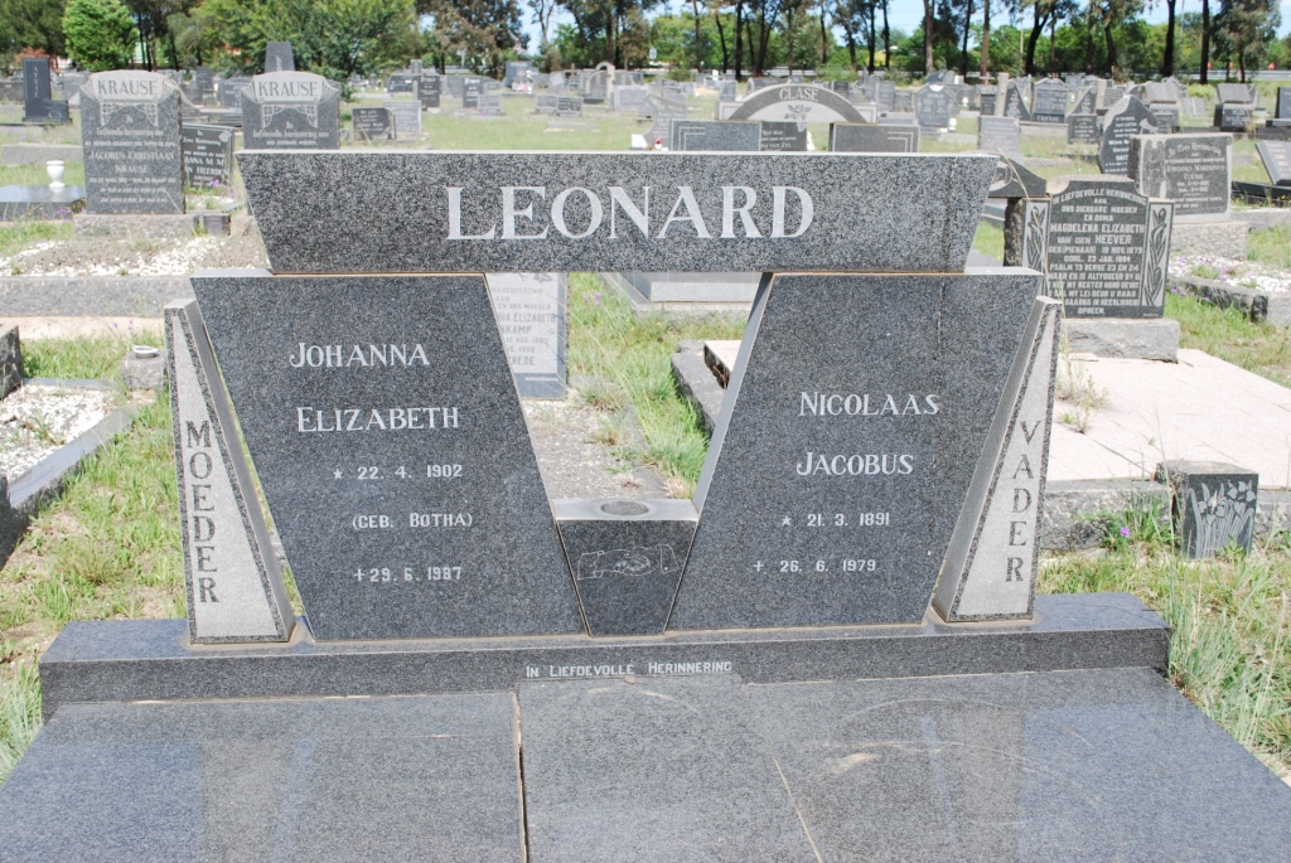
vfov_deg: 34.3
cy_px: 432
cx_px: 646
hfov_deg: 49.5
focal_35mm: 39
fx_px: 1400
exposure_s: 1/200
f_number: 7.1
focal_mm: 26
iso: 100
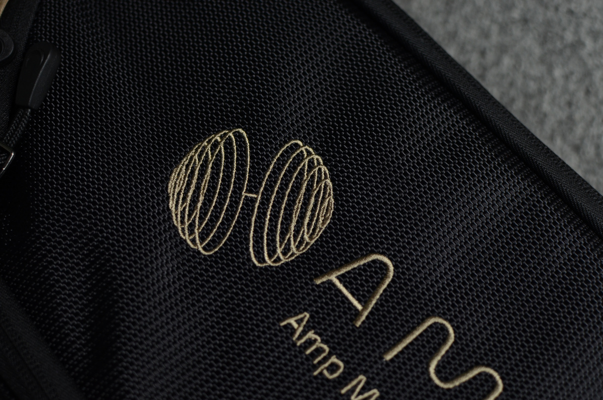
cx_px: 302
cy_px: 200
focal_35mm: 52
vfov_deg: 25.6
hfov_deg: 37.9
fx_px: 878
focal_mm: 35
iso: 400
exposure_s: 1/60
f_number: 3.5
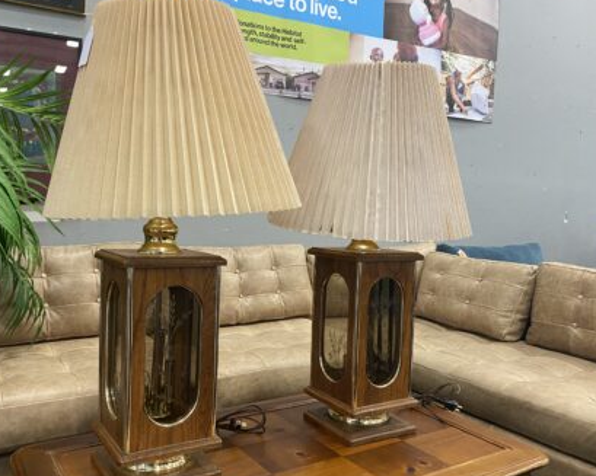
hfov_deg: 57.1
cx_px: 275
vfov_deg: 47.1
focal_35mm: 31
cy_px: 251
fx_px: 547
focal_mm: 4.25
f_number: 1.8
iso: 400
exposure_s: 1/60
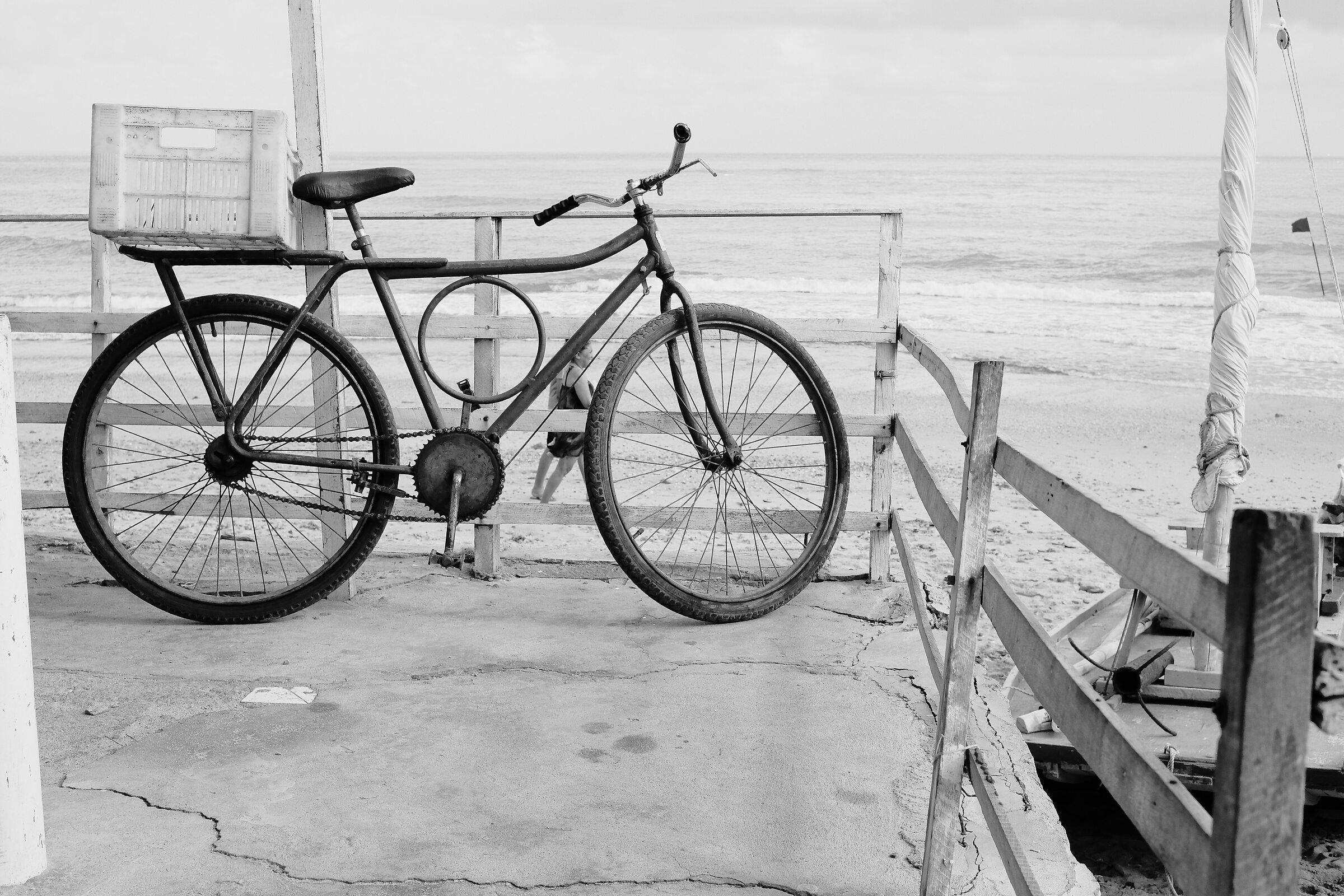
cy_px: 448
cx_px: 672
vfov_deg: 32.6
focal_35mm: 41
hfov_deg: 47.4
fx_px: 1531
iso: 1600
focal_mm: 27
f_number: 7.1
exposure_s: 1/2000
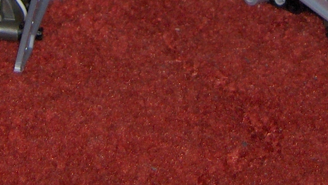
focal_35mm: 166
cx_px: 245
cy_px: -265
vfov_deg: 6.9
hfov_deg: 12.9
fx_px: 1444
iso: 100
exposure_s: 1/60
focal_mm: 8
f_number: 2.8
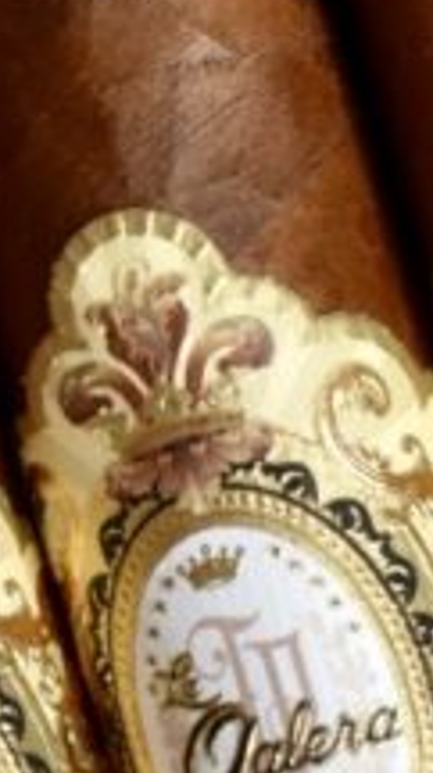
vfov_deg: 5.2
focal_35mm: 410
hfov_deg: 2.9
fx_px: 8405
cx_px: 399
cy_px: 1149
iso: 400
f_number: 6.7
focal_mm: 55
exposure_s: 1/180
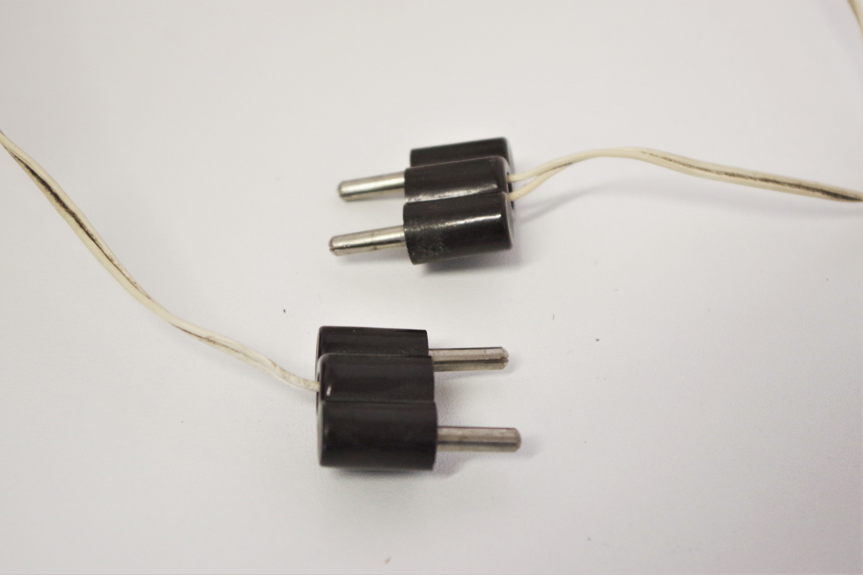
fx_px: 1438
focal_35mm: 60
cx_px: 432
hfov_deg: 33.4
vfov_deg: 22.6
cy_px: 288
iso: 800
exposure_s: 1/80
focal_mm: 40
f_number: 4.5
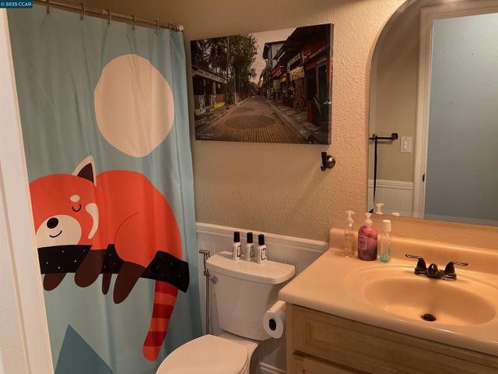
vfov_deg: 48.2
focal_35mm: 29
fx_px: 417
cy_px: 187
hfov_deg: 61.7
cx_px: 249
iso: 100
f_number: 1.8
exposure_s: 1/60
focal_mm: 3
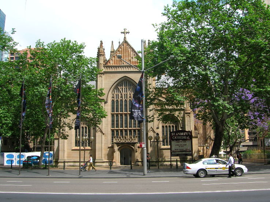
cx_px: 135
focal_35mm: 34
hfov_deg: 54.0
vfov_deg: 41.7
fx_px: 265
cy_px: 101
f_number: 4.9
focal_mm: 5.7
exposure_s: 1/283
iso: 50
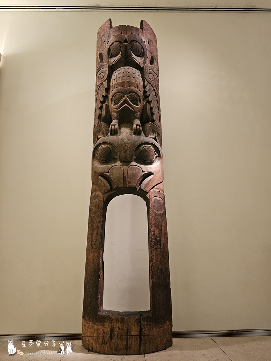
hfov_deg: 58.9
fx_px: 240
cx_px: 136
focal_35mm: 23
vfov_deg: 73.9
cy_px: 180
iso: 1000
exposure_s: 1/100
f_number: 1.7
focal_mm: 6.3
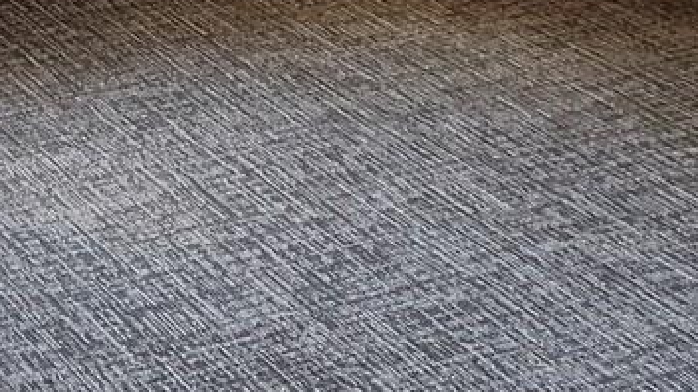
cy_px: -362
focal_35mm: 114
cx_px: 295
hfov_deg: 18.8
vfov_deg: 9.9
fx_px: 2110
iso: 80
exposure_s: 1/120
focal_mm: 5.4
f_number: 1.8
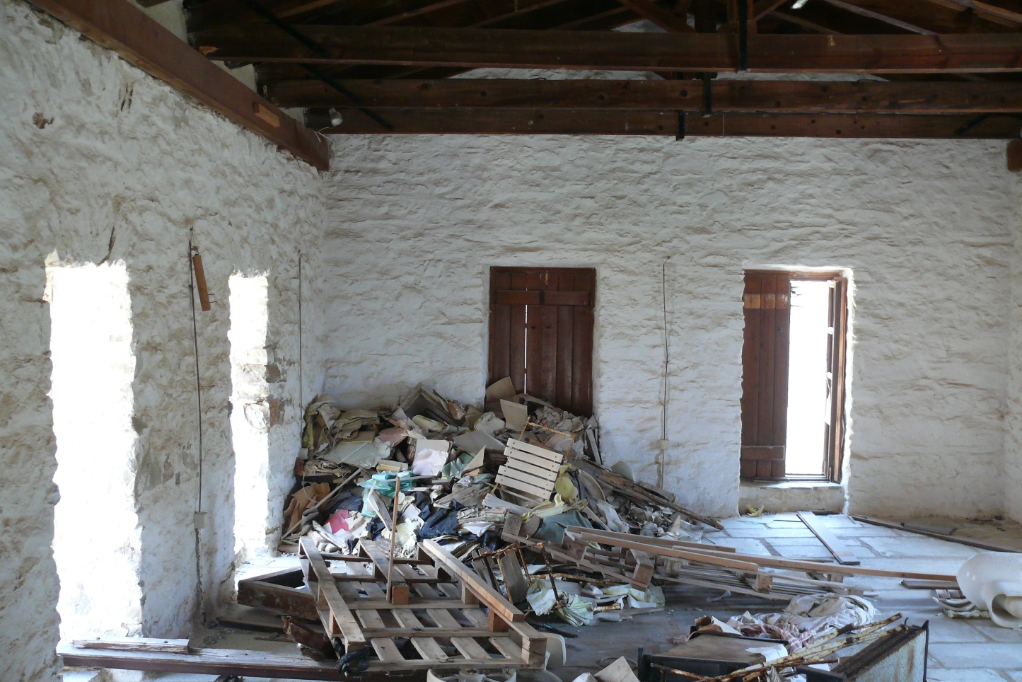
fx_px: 1051
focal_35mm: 37
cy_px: 381
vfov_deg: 35.9
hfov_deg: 51.9
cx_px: 515
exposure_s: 1/25
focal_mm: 7.4
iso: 200
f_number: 2.8
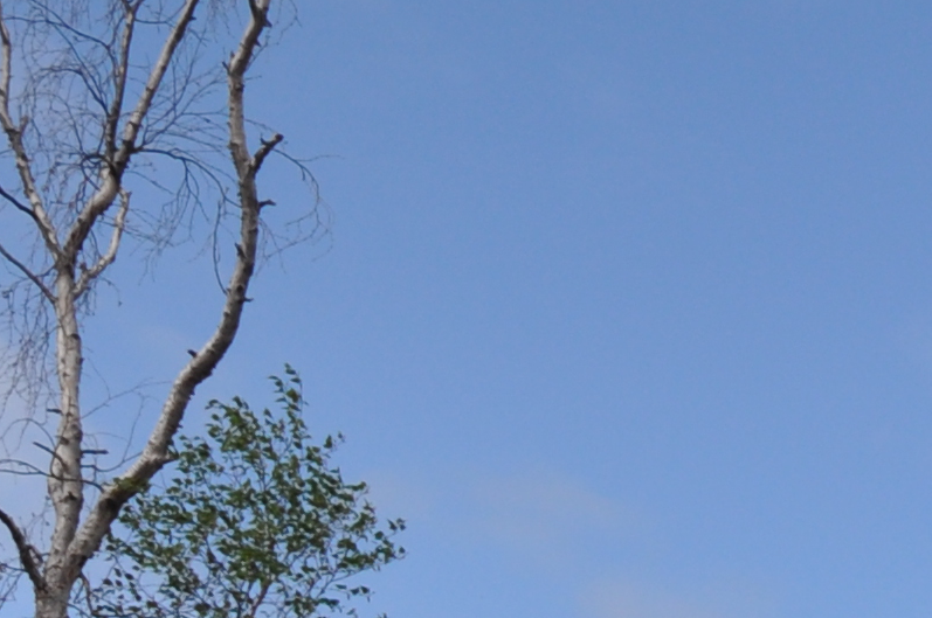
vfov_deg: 10.8
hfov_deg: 13.4
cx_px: 2232
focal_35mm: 113
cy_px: 1331
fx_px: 2921
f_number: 10
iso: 200
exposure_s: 1/400
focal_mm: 14
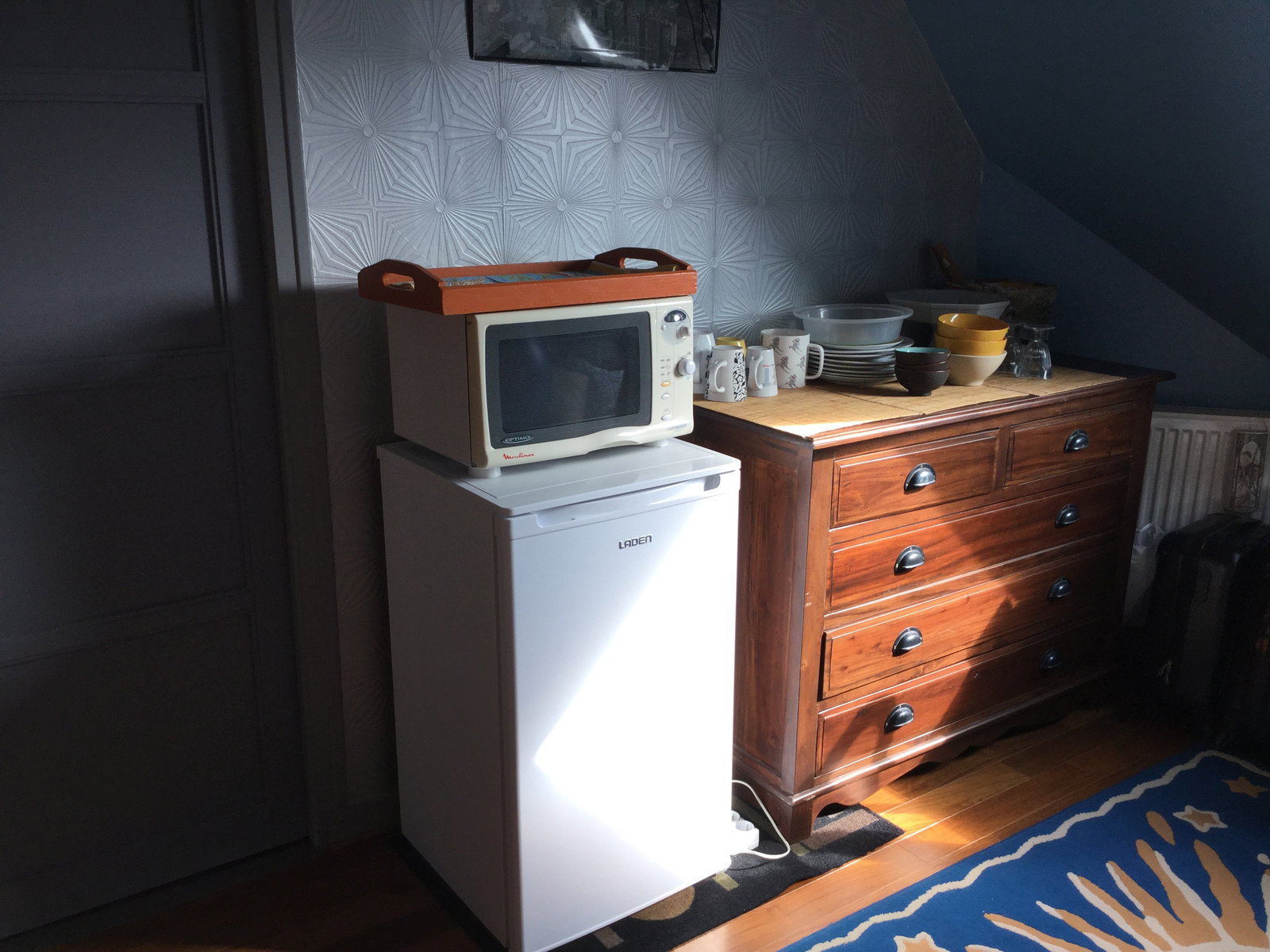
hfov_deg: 58.4
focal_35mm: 31
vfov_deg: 45.4
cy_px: 476
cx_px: 635
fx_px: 1137
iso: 32
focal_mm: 3.3
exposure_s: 1/50
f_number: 2.4
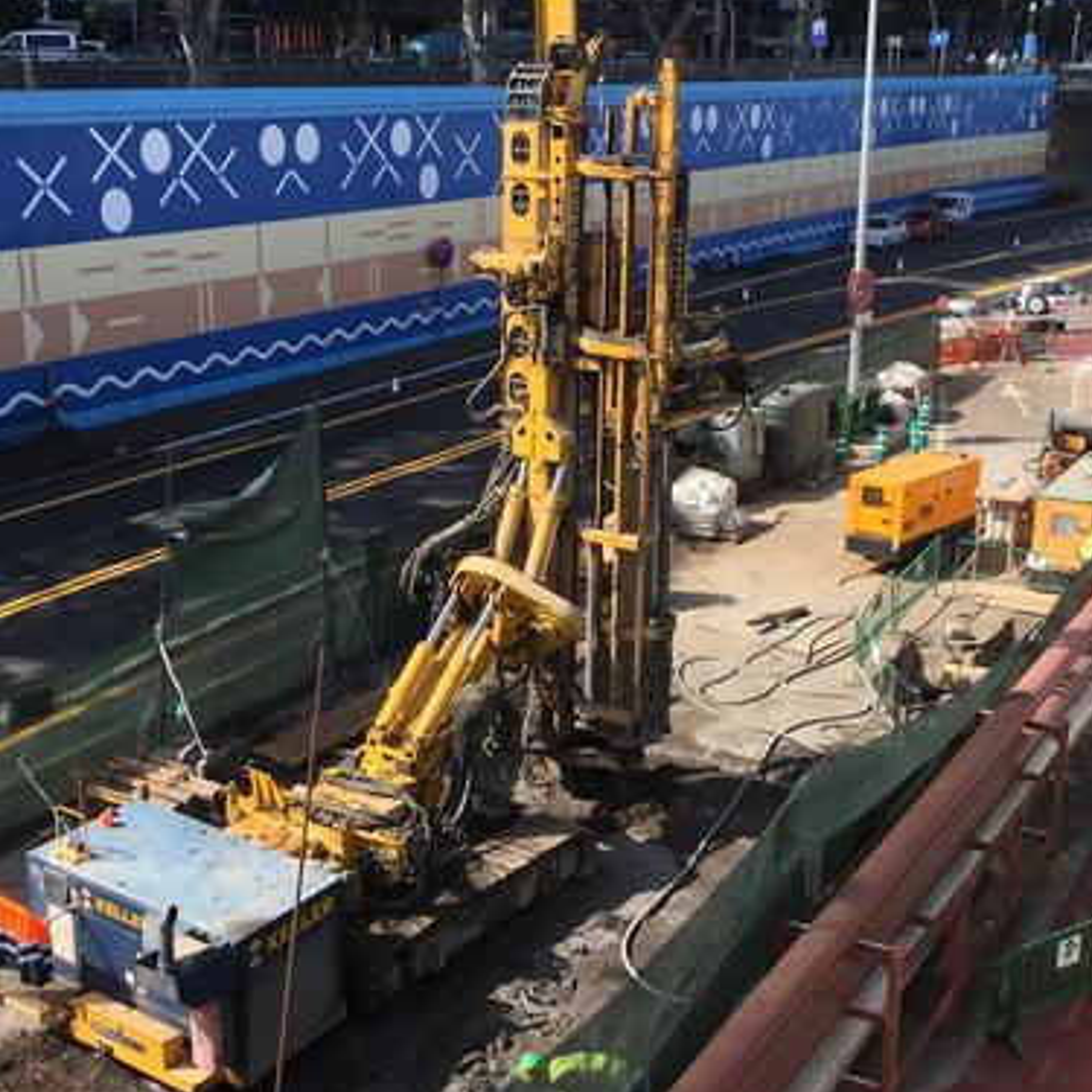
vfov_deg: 42.8
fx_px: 1392
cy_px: 588
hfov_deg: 42.8
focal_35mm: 39
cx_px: 594
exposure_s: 1/1304
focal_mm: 4.15
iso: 25
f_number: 2.2
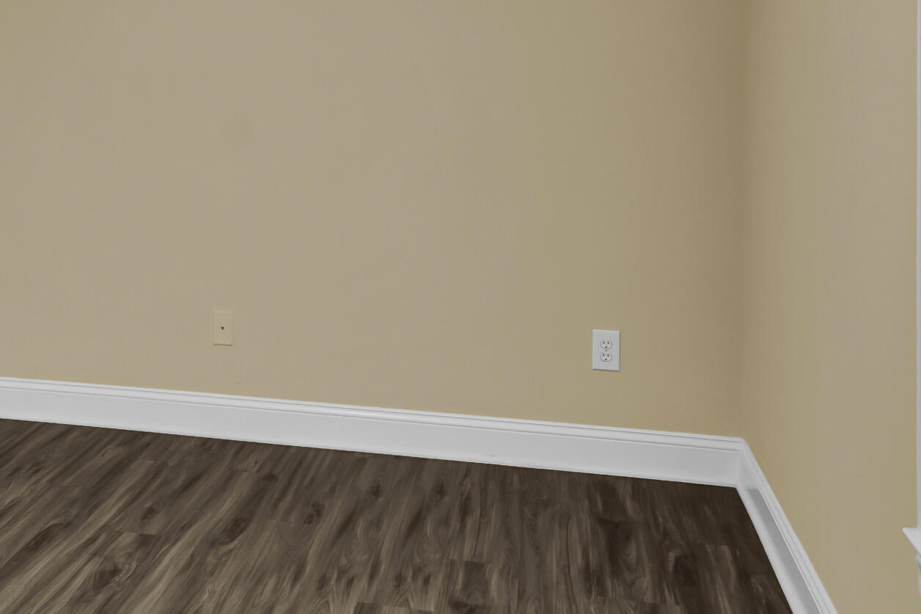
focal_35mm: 43
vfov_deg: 30.0
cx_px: 132
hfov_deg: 42.5
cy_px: 73
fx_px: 1100
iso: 200
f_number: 8
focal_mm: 12
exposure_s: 1/8
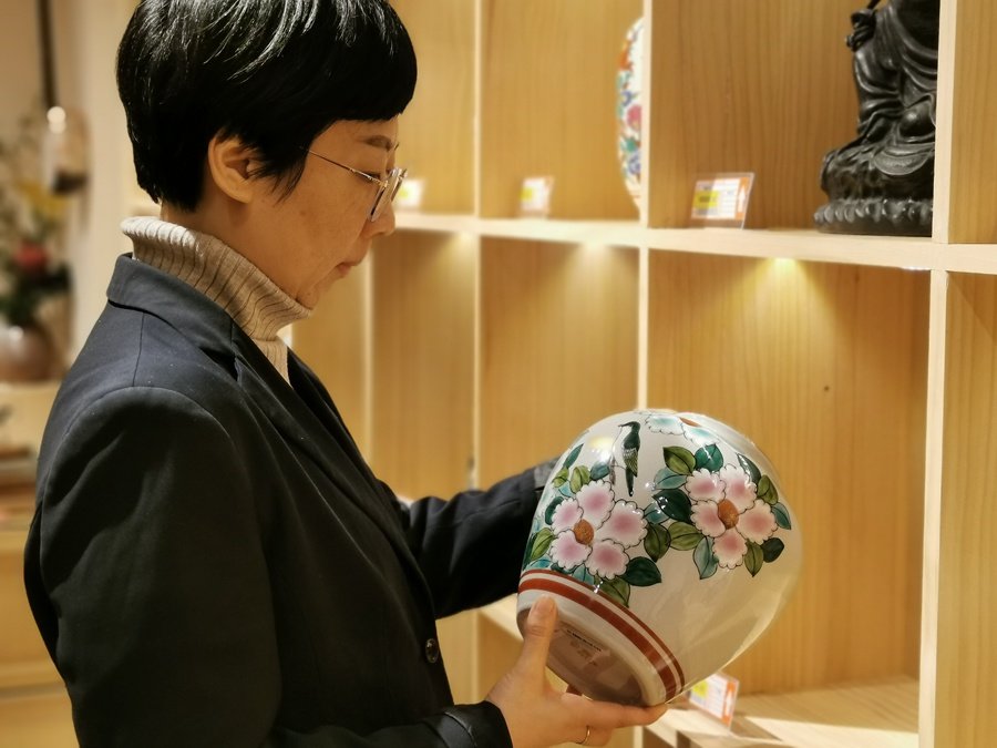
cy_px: 374
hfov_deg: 35.5
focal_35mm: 54
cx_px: 498
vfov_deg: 27.0
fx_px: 1555
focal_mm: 5.58
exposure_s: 1/100
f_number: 4
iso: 64
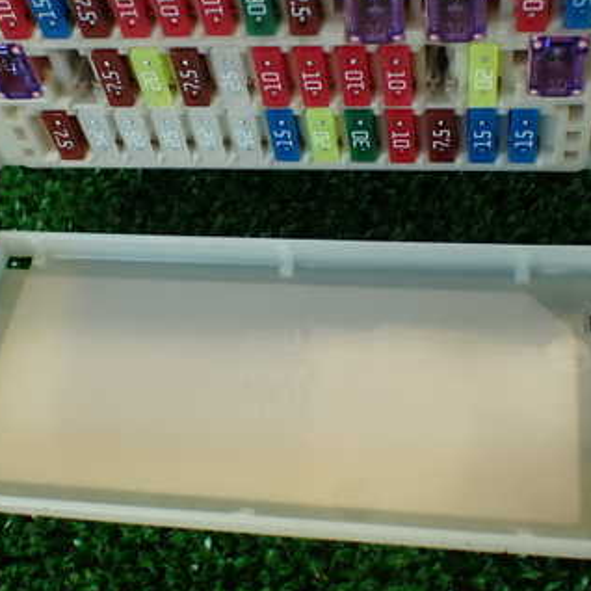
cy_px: 227
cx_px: 292
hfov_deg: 34.0
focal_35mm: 50
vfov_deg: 33.9
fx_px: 966
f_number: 2.3
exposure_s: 1/60
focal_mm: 5.4
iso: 125
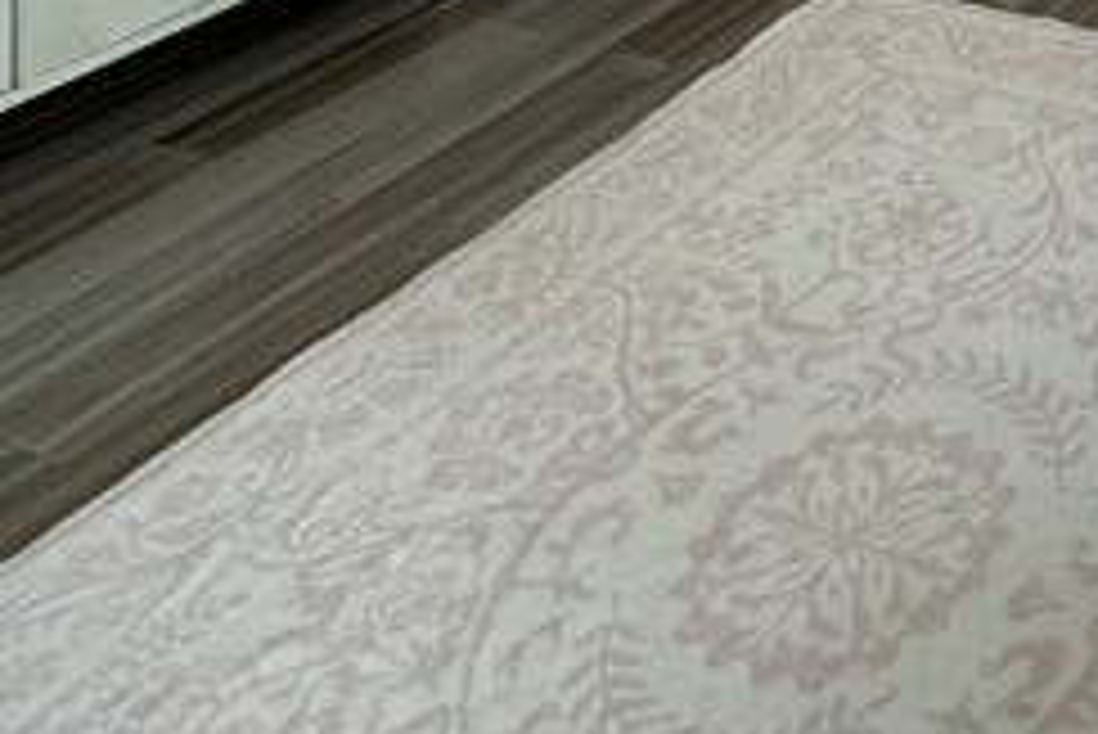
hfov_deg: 28.8
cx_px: 1296
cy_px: -811
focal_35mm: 61
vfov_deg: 16.1
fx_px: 1862
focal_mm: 2.22
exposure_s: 1/60
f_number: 2.2
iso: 200
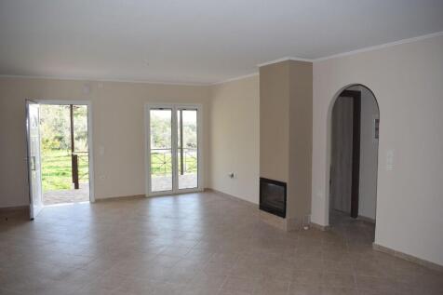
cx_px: 222
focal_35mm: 27
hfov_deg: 67.4
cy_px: 148
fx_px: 332
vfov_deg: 47.9
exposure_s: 1/125
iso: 360
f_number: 5.6
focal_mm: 18
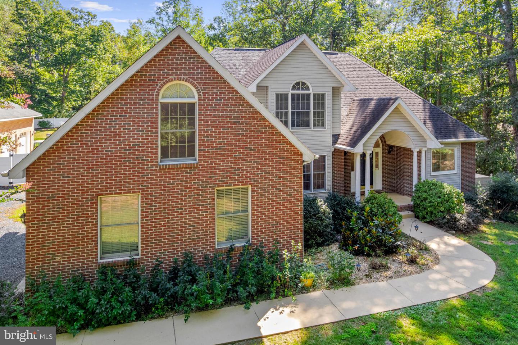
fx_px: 316
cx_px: 259
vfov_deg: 57.2
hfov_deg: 78.6
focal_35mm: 22
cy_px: 172
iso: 120
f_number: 2.8
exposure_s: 1/200
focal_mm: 8.38
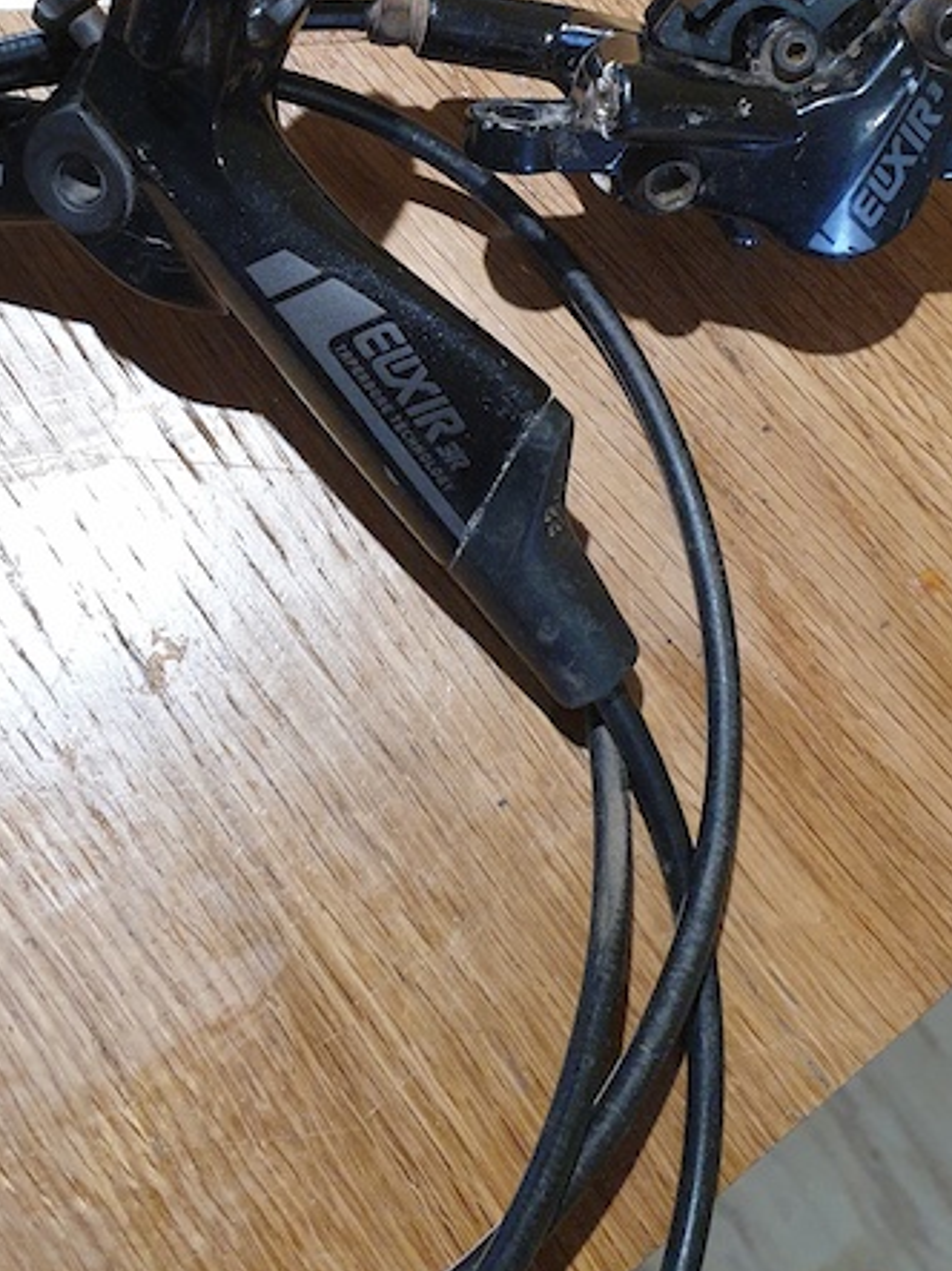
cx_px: 350
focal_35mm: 47
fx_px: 1724
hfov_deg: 30.7
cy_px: 195
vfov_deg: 38.4
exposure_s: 1/50
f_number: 2.4
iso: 320
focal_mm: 4.3
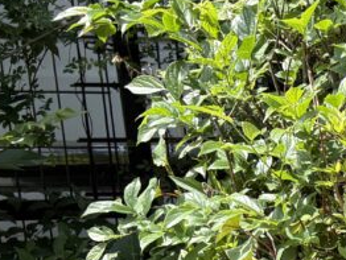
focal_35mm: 127
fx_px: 1271
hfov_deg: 13.6
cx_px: 658
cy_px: 488
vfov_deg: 10.8
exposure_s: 1/1099
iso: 50
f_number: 1.6
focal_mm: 5.96
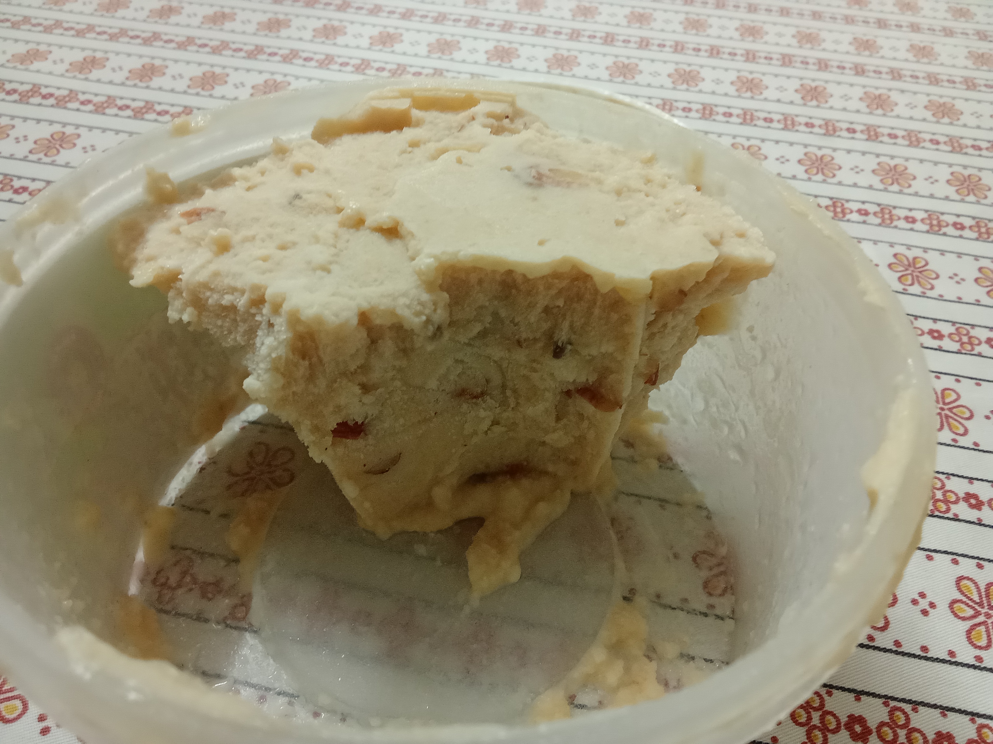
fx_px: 803
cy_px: 372
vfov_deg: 49.7
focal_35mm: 28
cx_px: 496
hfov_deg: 63.4
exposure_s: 1/33.3
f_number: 2
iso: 400
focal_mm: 2.78
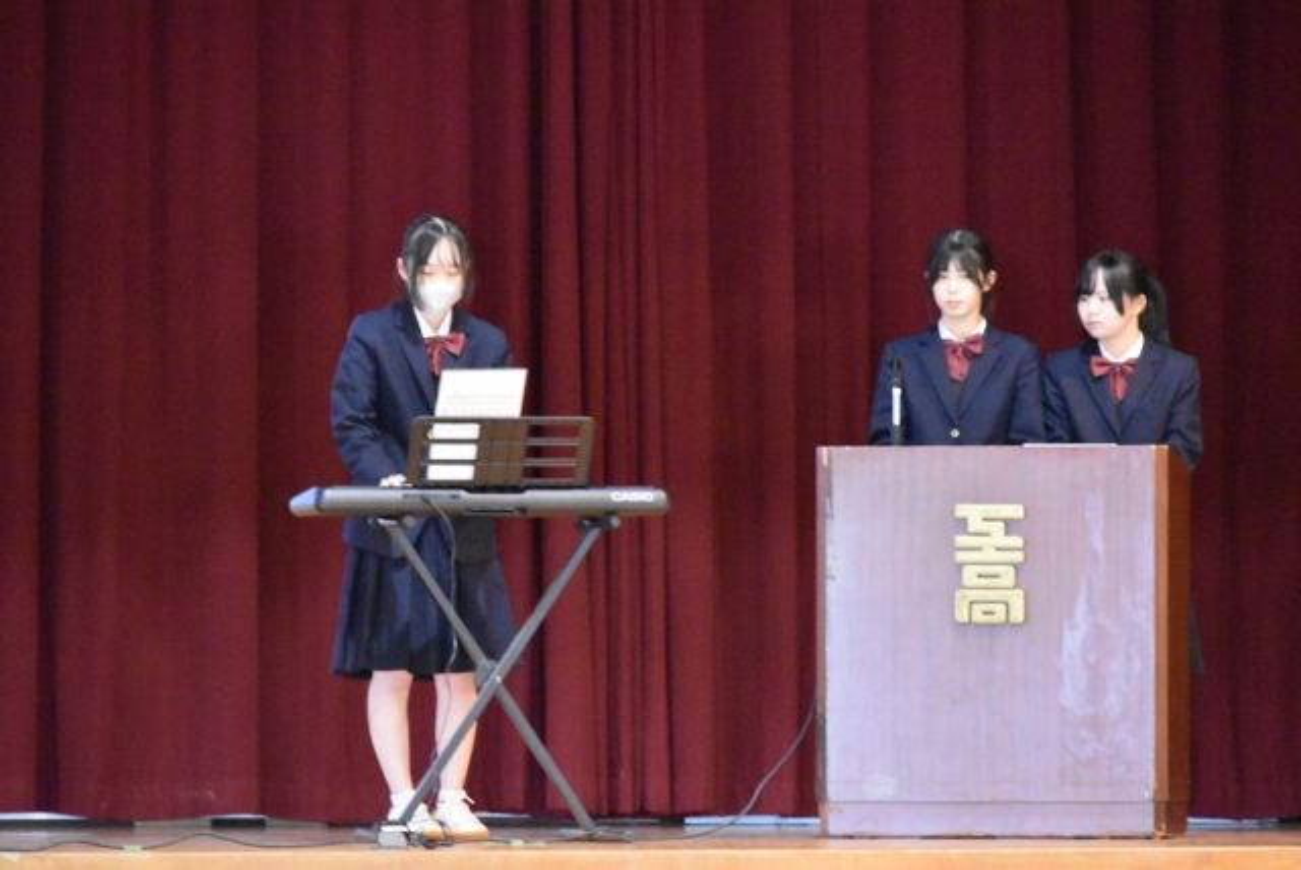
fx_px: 11394
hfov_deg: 6.5
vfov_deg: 4.4
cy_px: 435
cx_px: 650
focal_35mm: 315
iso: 12800
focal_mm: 210
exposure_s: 1/40
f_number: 5.3
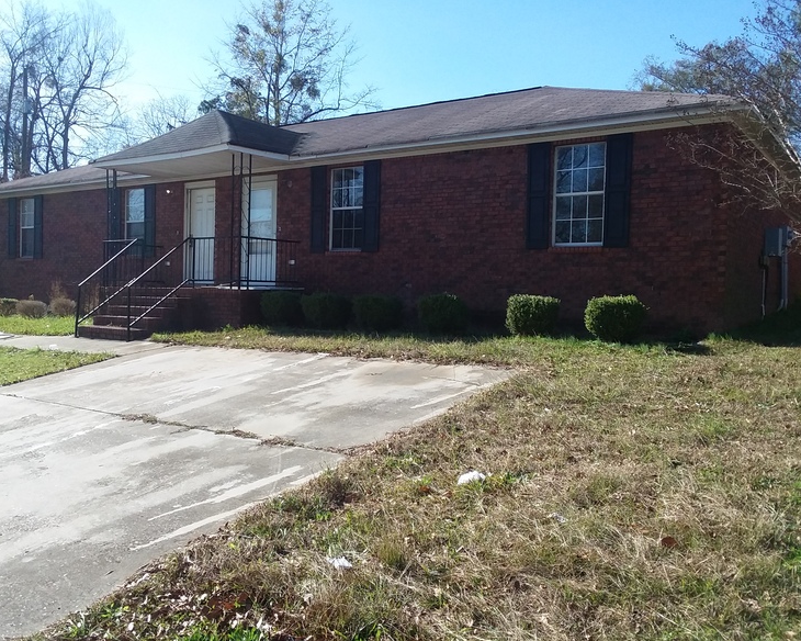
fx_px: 735
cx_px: 380
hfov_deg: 57.1
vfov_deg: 47.1
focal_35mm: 31
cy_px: 320
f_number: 1.9
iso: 40
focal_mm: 2.47
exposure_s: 1/970
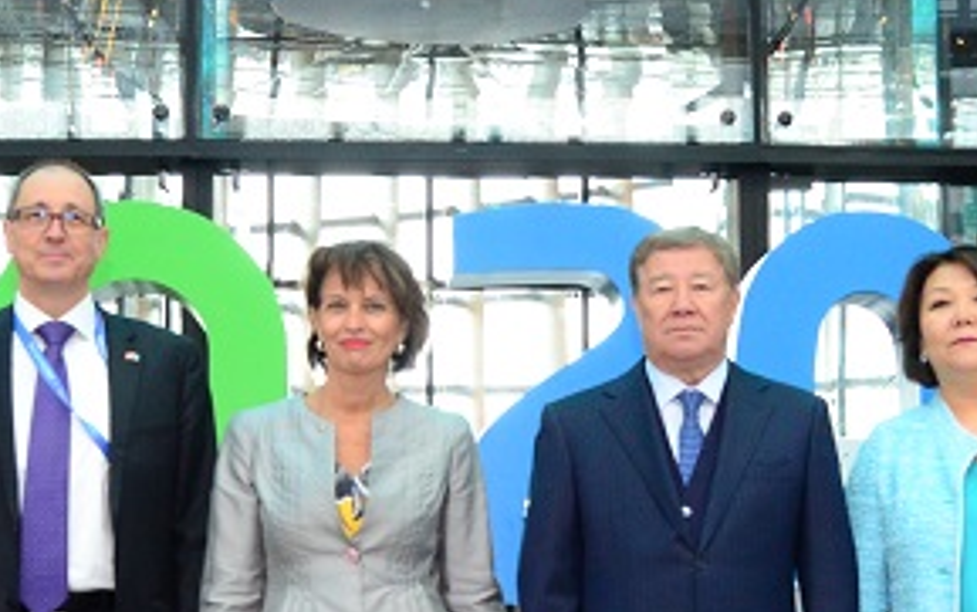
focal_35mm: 95
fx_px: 2531
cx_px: 669
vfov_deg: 13.7
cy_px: 477
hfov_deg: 21.7
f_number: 5.6
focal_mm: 20
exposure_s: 1/100
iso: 1250
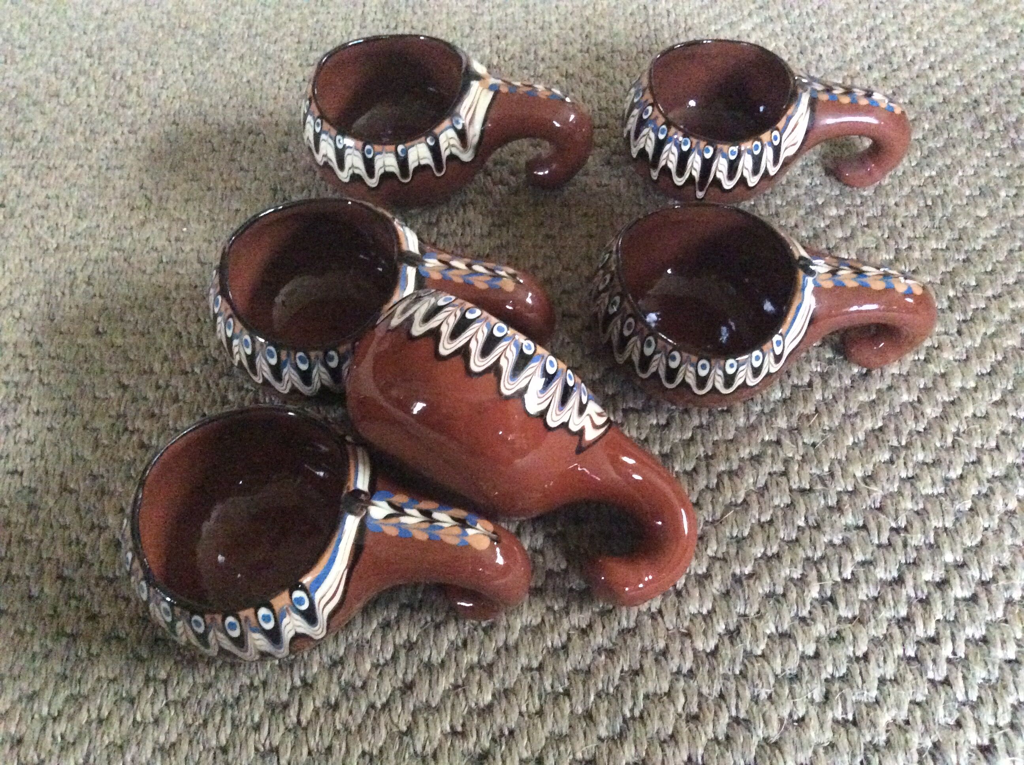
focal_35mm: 32
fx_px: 945
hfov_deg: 56.9
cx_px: 512
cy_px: 382
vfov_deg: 44.1
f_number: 2.4
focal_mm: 3.3
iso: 800
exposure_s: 1/17
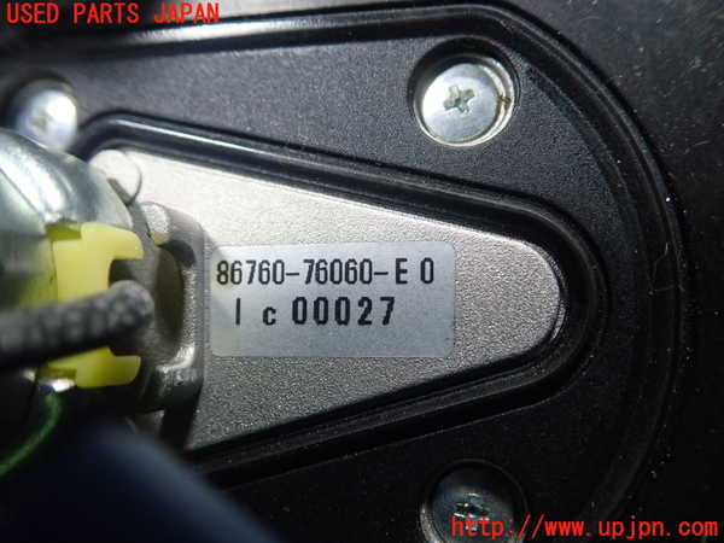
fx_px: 627
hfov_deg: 60.0
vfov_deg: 46.8
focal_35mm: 30
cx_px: 362
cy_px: 272
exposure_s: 1/125
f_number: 2.3
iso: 400
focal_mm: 5.5
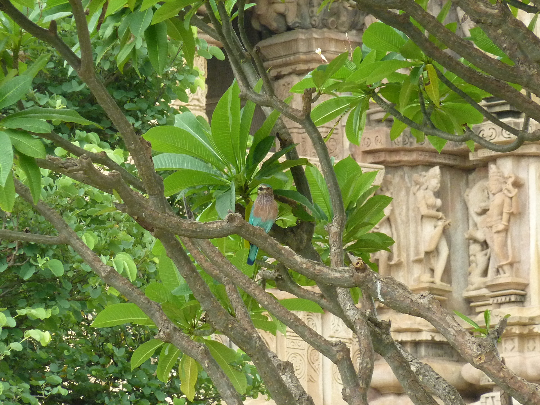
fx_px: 6677
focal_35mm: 428
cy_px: 202
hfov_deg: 4.6
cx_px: 270
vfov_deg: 3.5
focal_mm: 49.2
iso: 320
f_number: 4.9
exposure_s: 1/125
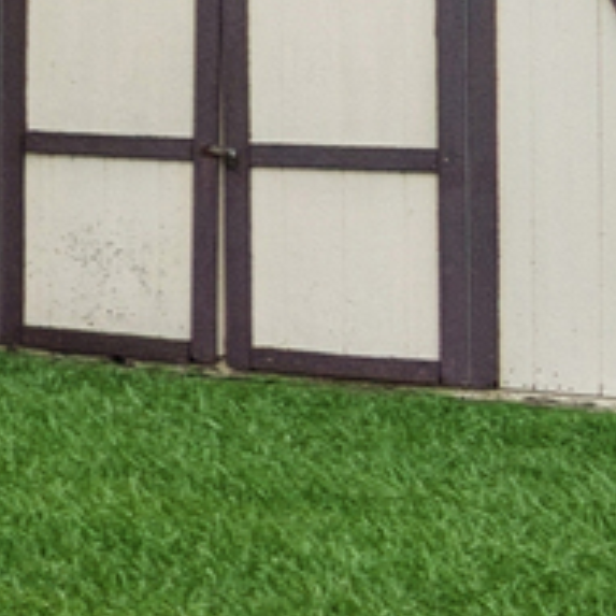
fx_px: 2617
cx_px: -1754
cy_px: 16
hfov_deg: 8.3
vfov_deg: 13.3
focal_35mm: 130
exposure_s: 1/500
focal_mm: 12
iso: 320
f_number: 8
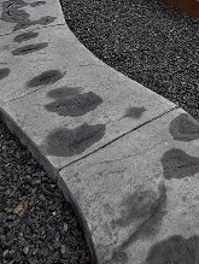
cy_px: -124
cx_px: 212
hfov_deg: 27.5
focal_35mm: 49
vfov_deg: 27.7
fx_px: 374
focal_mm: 2.22
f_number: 2.2
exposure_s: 1/1534
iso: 50
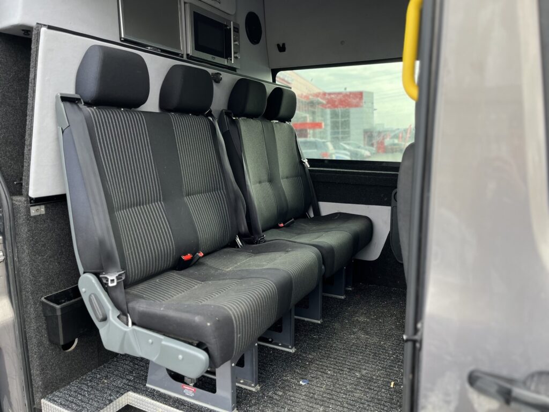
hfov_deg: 67.3
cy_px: 206
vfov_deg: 53.1
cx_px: 274
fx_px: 412
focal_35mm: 26
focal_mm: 5.1
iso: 50
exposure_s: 1/307
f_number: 1.6
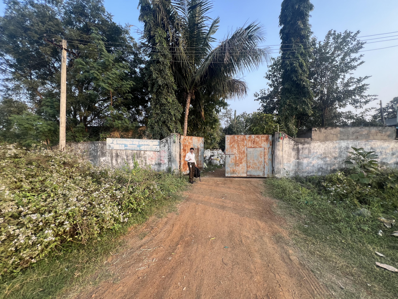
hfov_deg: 106.2
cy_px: 150
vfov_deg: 89.9
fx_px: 149
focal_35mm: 13
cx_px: 199
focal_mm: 1.57
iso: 32
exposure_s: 1/222
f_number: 1.8
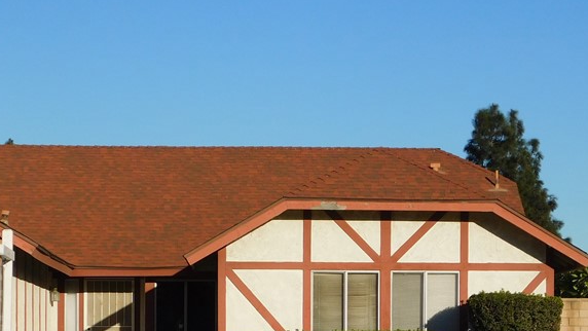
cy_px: 323
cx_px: 304
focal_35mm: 115
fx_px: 1793
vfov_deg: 10.5
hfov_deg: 18.6
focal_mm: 10.4
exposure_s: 1/400
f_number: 8
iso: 125
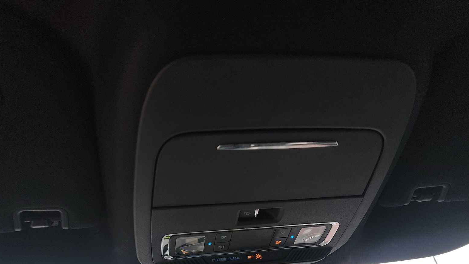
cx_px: 230
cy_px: 177
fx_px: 336
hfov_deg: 69.8
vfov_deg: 42.3
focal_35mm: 27
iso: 66
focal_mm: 6.7
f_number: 1.8
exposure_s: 1/59
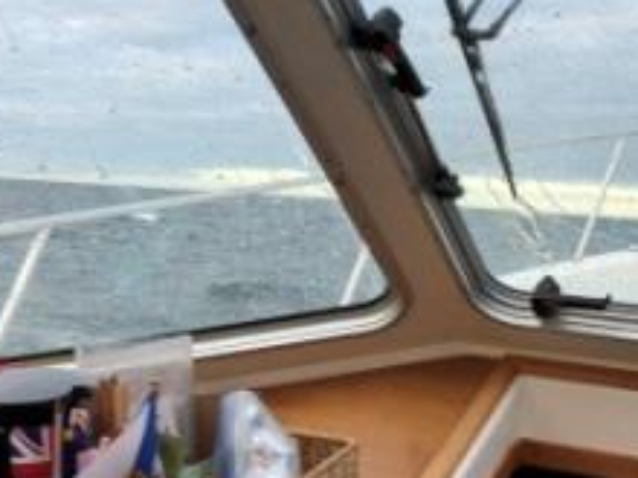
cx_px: 467
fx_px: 1051
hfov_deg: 33.2
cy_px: 113
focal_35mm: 57
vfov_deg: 25.3
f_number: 1.8
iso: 20
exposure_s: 1/139
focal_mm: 4
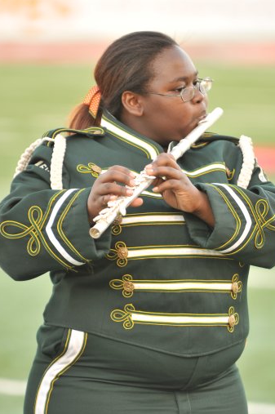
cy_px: 230
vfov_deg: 5.8
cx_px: 160
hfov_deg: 3.9
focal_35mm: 355
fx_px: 4076
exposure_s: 1/160
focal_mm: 200
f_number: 2.8
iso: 200
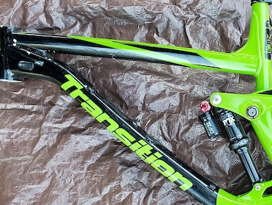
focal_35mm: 56
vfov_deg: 26.1
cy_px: 112
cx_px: 261
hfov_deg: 32.1
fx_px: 440
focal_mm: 4.3
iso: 250
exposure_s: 1/120
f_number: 2.4
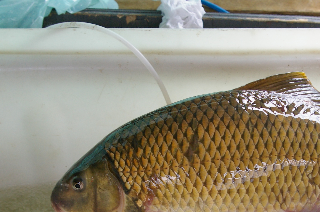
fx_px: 630
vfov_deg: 19.0
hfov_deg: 28.1
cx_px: 238
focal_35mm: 71
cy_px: 164
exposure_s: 1/125
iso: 800
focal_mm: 28
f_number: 6.7
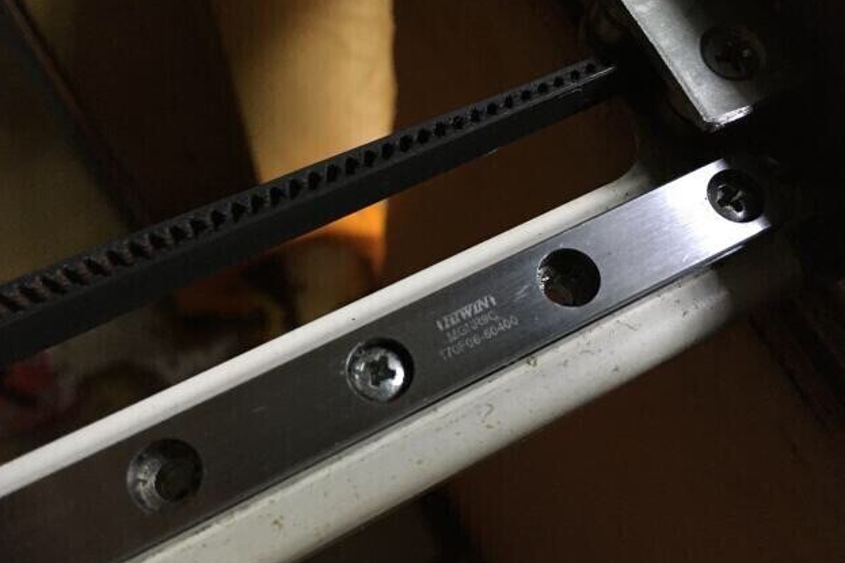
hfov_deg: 60.3
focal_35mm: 31
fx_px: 727
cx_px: 422
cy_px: 266
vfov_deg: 42.3
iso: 200
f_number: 2.2
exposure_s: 1/25
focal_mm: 4.15
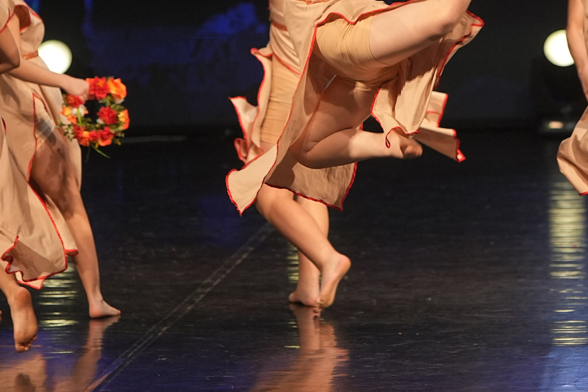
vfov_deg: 4.6
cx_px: 378
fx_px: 4883
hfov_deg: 6.9
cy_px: 46
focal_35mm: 299
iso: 2500
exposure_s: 1/400
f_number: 4
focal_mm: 150
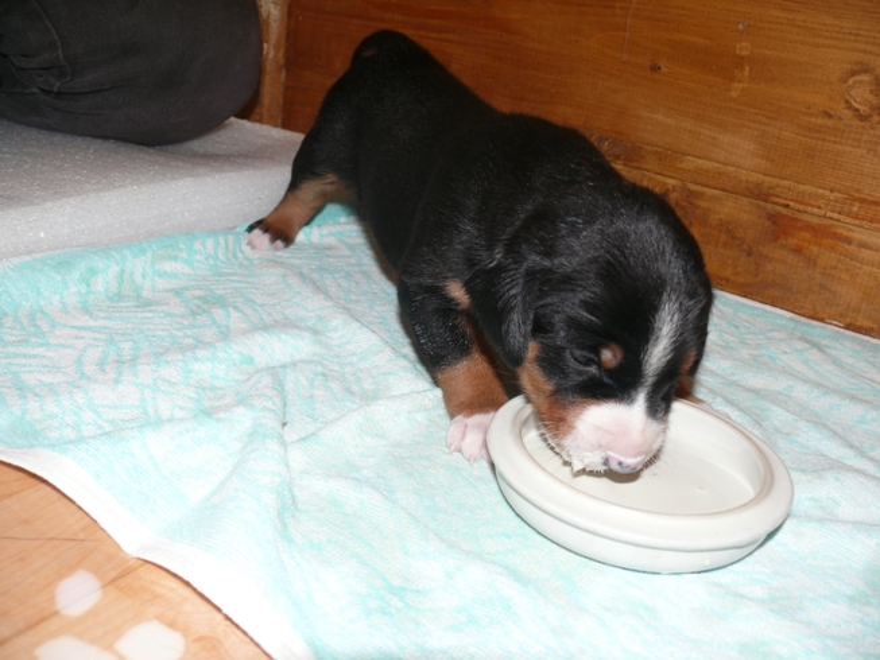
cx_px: 440
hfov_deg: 52.6
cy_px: 330
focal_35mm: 35
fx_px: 890
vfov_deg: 40.7
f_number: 2.8
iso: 100
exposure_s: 1/30
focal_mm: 7.4
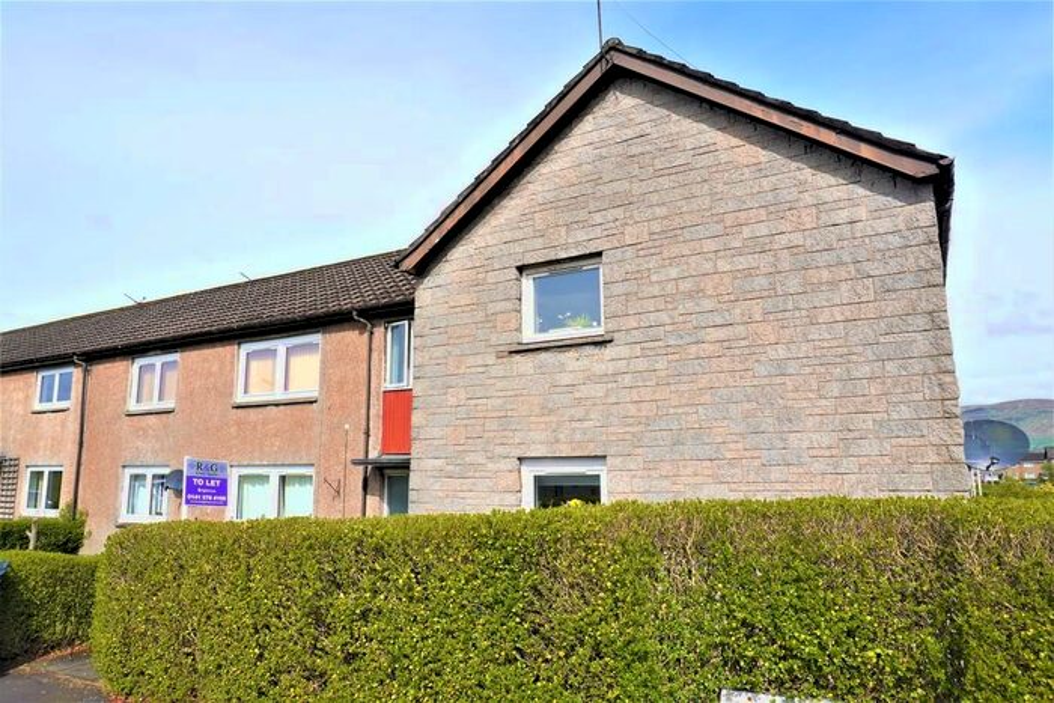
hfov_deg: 73.7
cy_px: 352
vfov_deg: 53.2
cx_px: 527
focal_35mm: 24
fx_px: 703
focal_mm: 16
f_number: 8
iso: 100
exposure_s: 1/320
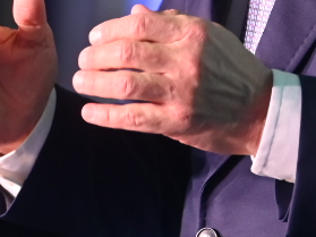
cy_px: -129
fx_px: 8404
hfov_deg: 2.2
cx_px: 148
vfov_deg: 1.6
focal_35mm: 921
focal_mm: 165
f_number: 2.8
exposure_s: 1/200
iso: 1250
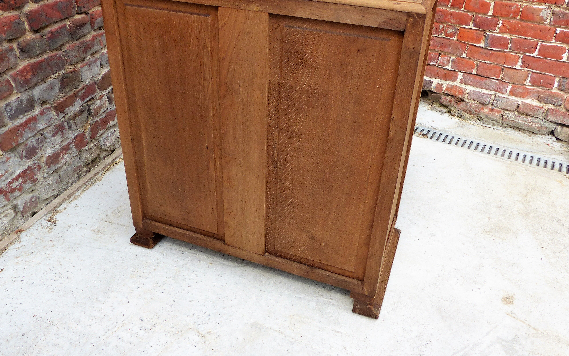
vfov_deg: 41.7
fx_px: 465
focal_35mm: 30
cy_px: 144
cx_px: 282
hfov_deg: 62.9
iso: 100
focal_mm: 5
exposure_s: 1/200
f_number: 4
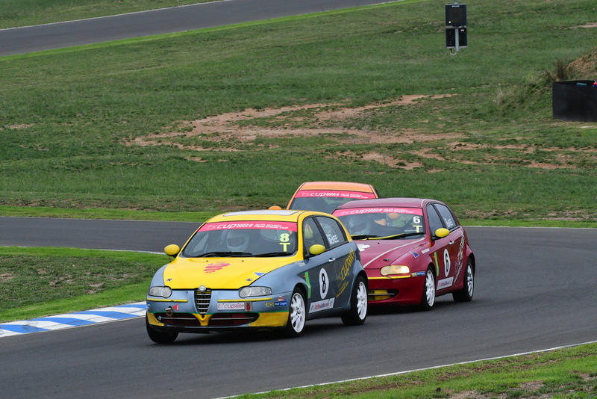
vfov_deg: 4.6
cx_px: 298
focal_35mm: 300
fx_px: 4977
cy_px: 200
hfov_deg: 6.9
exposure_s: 1/640
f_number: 10
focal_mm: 200
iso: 2000
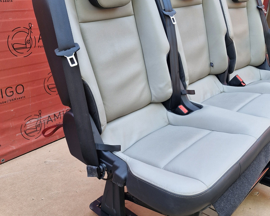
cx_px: 142
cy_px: 110
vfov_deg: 42.2
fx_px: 280
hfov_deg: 51.5
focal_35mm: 35
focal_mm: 5.54
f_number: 1.8
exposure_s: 1/100
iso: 64
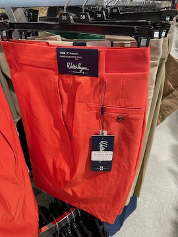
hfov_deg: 53.1
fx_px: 178
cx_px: 89
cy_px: 118
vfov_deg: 67.3
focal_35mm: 26
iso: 125
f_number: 1.6
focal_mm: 4.2
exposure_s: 1/60
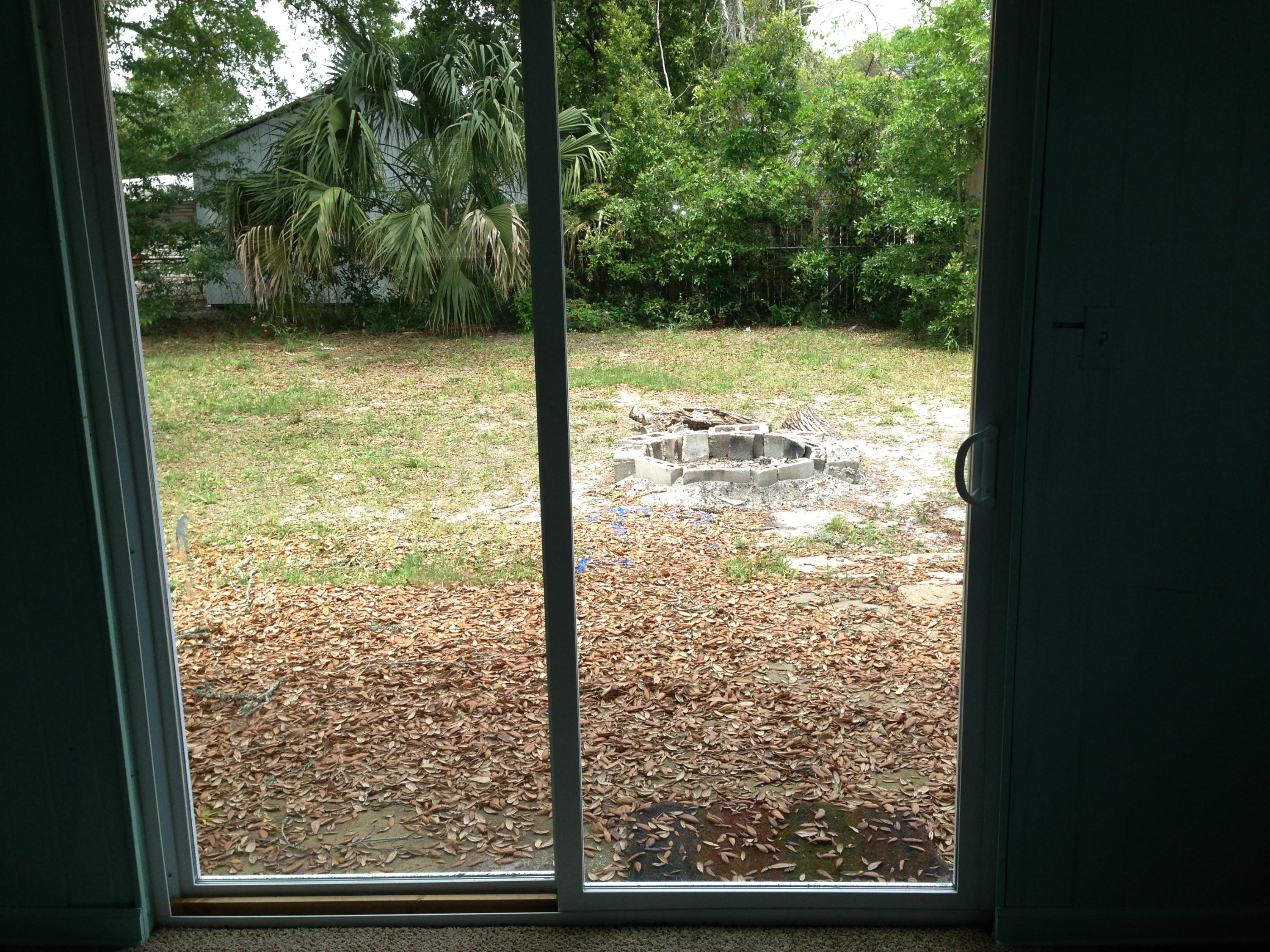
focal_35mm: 33
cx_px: 635
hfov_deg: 55.4
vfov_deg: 42.9
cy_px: 476
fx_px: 1211
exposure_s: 1/304
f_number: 2.4
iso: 64
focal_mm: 4.13
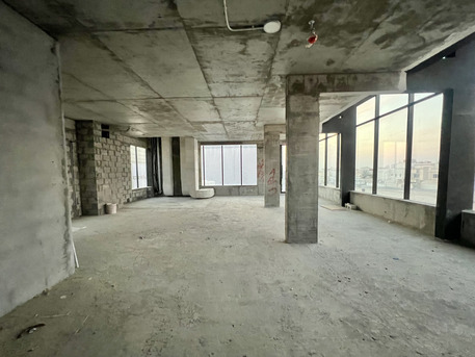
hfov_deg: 106.2
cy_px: 178
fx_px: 178
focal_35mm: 13
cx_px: 238
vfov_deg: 89.9
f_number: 1.8
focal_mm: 1.57
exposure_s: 1/60
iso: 640
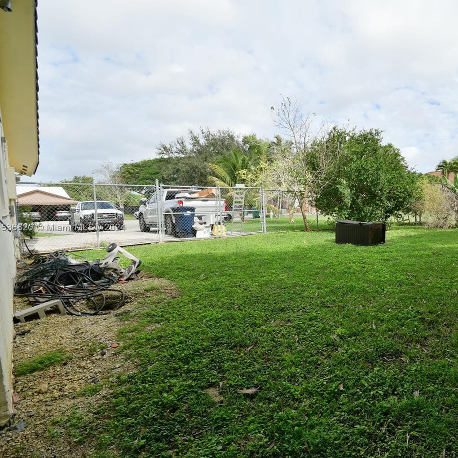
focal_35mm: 20
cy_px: 228
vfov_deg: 74.8
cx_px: 341
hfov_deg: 70.0
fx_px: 299
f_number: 6.3
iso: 100
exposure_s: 1/160
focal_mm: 10
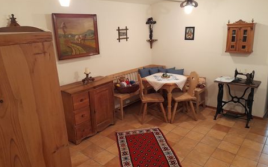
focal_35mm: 27
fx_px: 197
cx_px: 135
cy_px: 78
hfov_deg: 68.4
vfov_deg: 46.0
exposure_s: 1/25
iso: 640
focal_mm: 4.6
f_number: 2
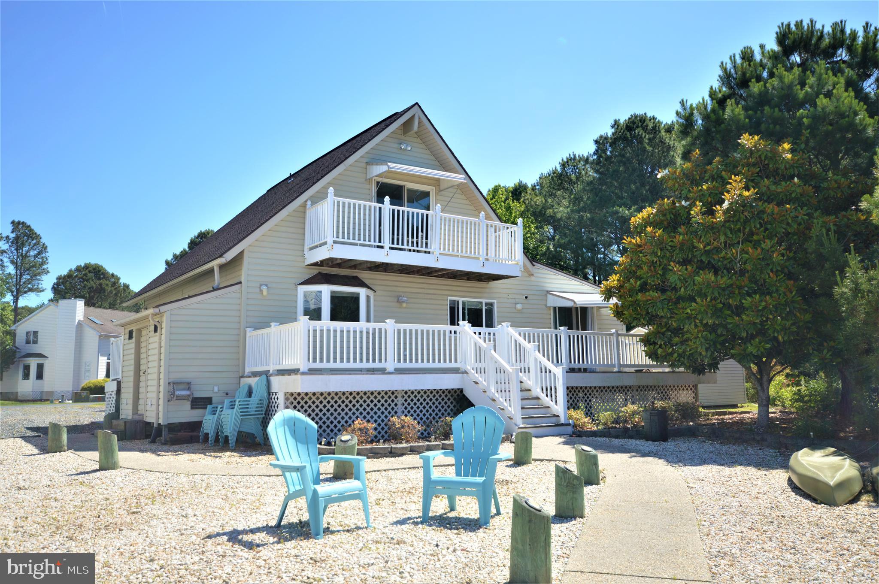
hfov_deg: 62.0
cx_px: 440
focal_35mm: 30
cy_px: 292
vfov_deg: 43.5
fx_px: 732
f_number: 5.6
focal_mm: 20
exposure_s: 1/320
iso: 100
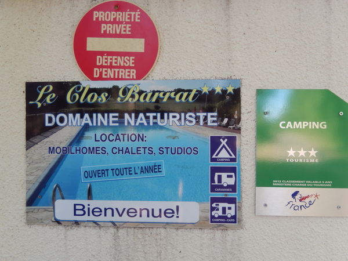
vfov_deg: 39.7
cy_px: 130
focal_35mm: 36
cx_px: 174
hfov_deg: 51.4
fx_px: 362
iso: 125
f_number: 4
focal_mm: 6.5
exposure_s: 1/30
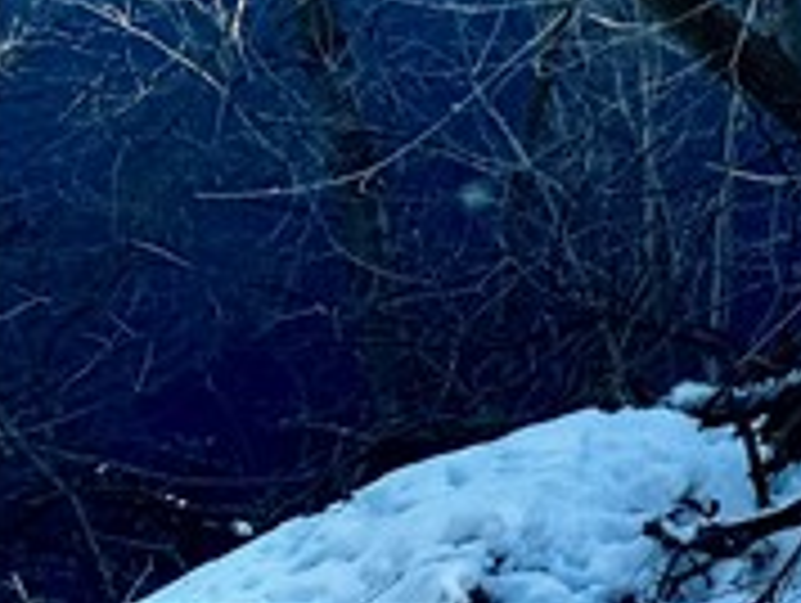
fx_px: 3198
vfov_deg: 9.0
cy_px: -1120
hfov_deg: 10.6
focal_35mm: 138
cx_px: 2290
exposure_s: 1/1366
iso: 80
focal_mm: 6.76
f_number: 1.78
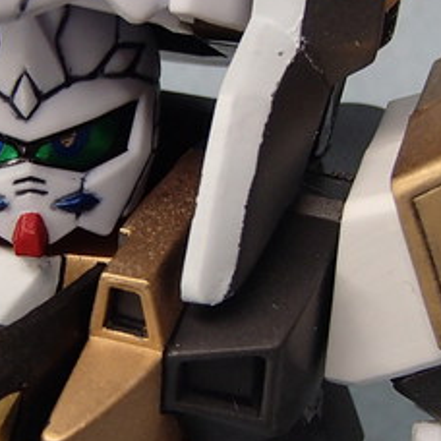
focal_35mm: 86
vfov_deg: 20.2
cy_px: 236
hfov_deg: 19.8
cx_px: 48
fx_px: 1240
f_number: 4.7
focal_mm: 6.64
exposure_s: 1/160
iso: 320
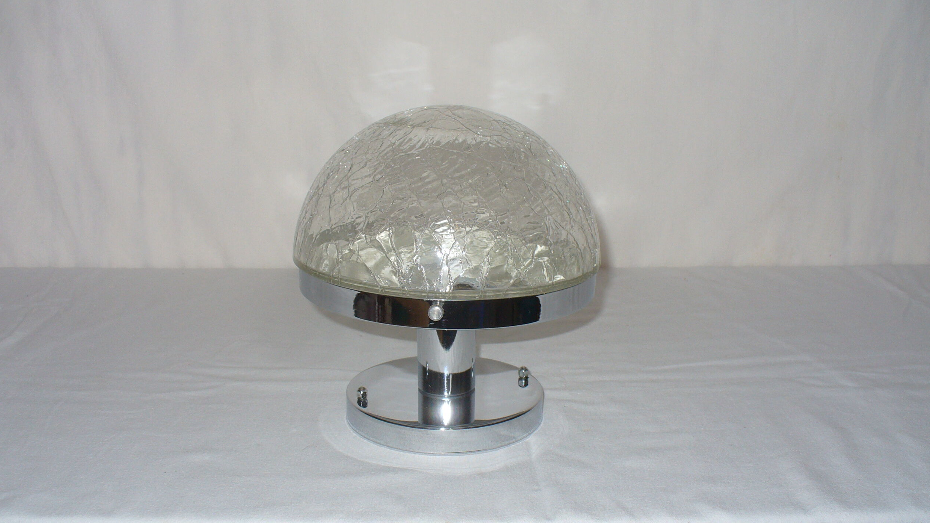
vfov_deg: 29.0
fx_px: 1011
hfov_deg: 49.4
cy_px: 245
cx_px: 471
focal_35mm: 41
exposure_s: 1/60
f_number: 2.8
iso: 80
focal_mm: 6.1
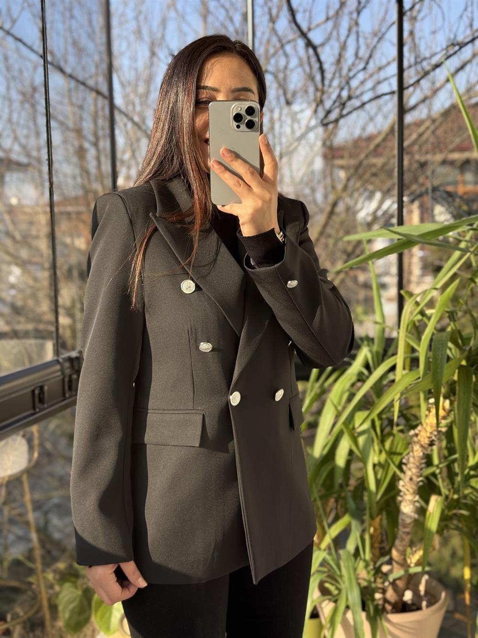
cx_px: 239
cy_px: 319
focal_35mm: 48
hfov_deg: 30.3
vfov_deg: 39.7
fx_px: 884
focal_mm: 6.76
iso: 64
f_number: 1.78
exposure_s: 1/442
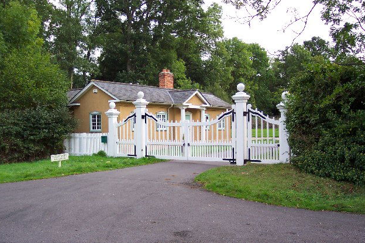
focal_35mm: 39
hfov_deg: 49.6
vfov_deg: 34.2
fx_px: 395
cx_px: 183
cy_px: 122
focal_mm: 8
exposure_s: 1/250
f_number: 2.8
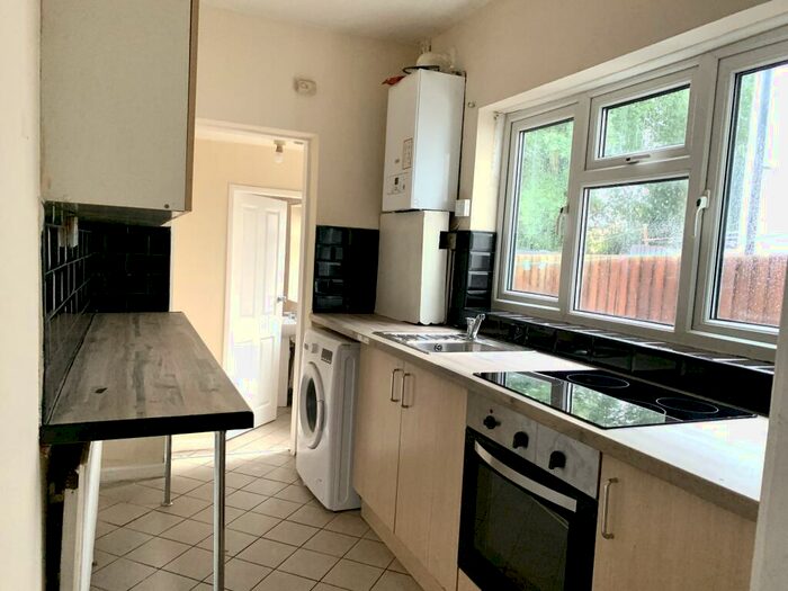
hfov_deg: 67.3
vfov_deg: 53.1
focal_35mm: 26
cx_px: 394
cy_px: 296
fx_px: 592
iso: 400
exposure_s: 1/40
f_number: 1.8
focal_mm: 4.25
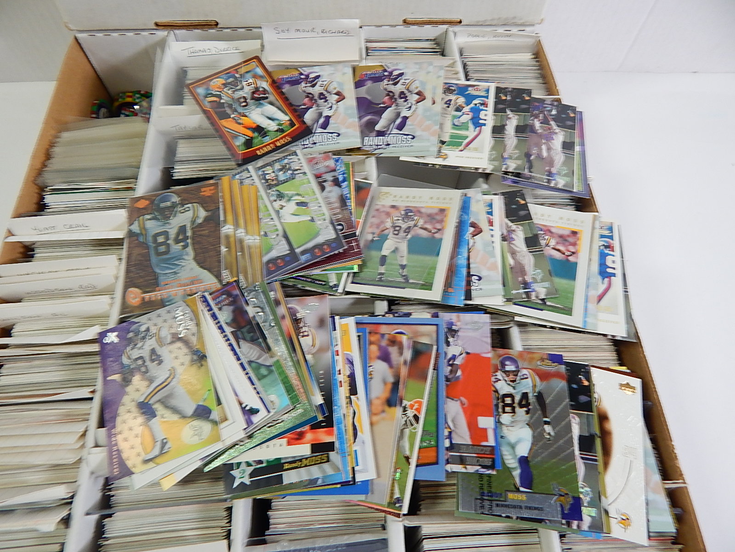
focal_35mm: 22
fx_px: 467
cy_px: 276
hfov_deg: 76.4
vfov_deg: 61.1
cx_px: 368
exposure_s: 1/30
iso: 140
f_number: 3
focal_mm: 4
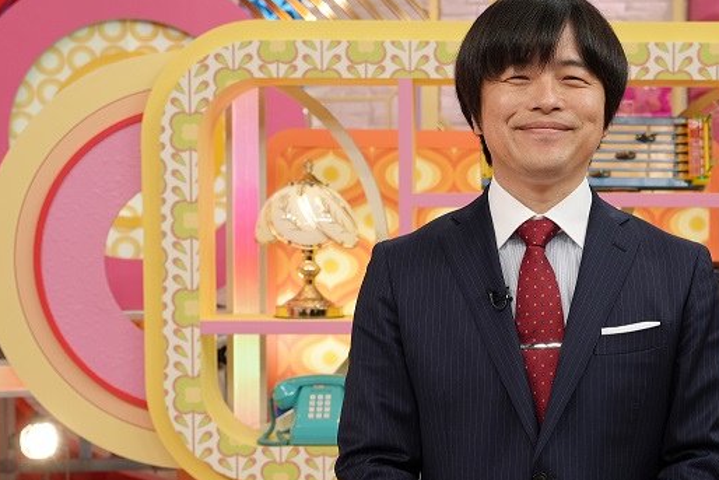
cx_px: 561
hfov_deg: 28.3
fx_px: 1398
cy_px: 351
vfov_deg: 19.4
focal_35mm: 70
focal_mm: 36
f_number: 4
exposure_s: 1/160
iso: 400
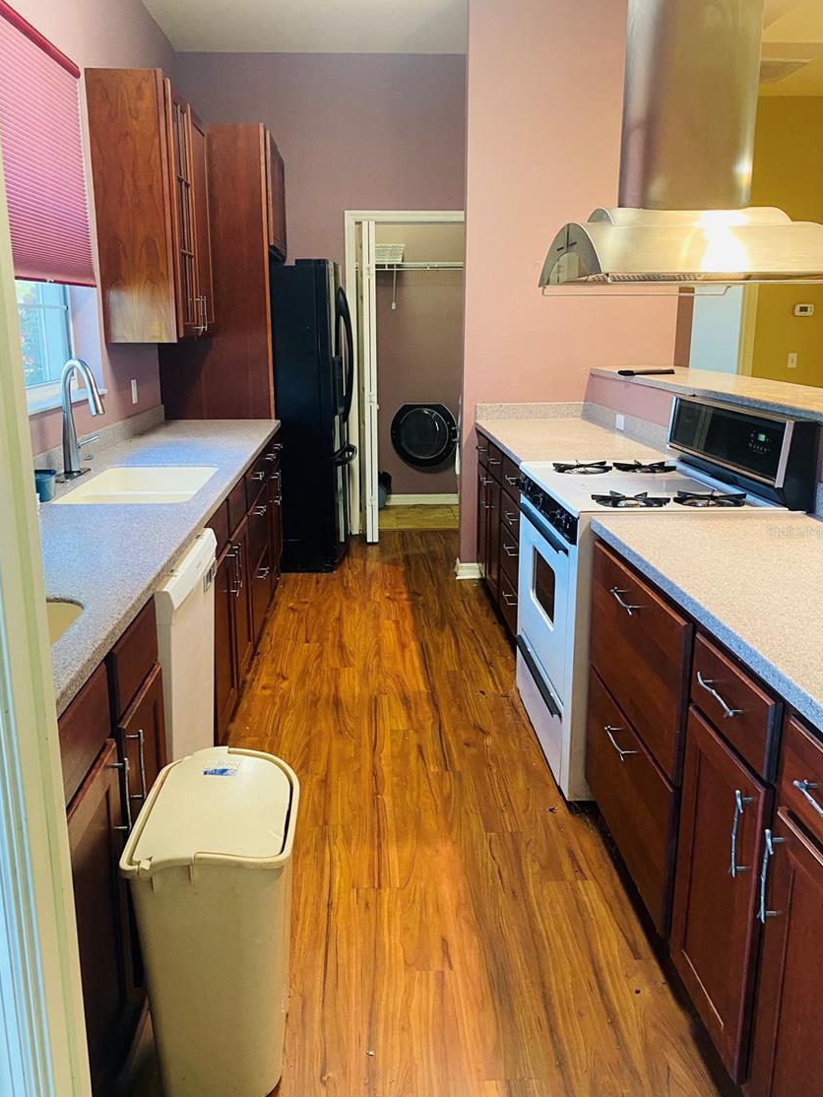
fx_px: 887
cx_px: 394
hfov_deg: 49.7
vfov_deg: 63.4
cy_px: 532
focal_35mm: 28
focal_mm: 4.25
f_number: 1.8
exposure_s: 1/60
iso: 250
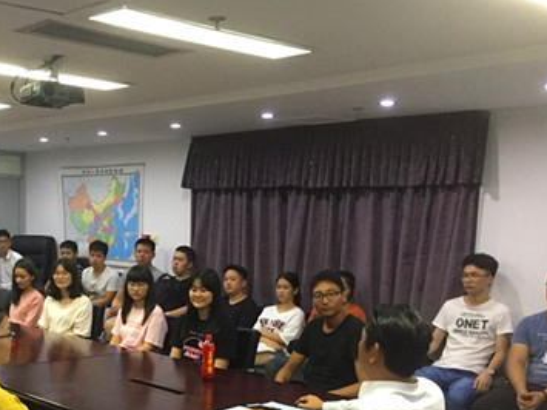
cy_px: 318
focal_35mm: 49
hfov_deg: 37.9
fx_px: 774
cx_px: 137
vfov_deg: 29.1
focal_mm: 4.15
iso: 250
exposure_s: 1/20
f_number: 2.2
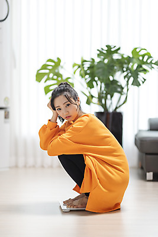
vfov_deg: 23.9
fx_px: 559
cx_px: 79
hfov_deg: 16.1
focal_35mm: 85
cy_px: 118
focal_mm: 85
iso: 500
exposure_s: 1/250
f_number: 1.6
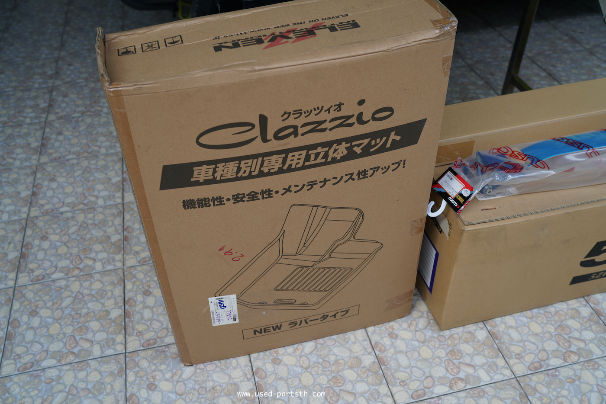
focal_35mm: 35
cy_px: 202
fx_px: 589
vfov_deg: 37.9
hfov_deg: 54.4
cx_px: 303
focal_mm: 35
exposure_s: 1/50
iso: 100
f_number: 4
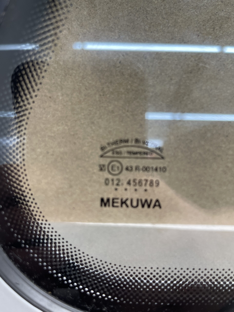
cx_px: 117
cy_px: 156
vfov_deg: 67.3
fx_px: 234
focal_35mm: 26
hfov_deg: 53.1
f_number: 1.6
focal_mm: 5.1
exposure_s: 1/100
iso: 100
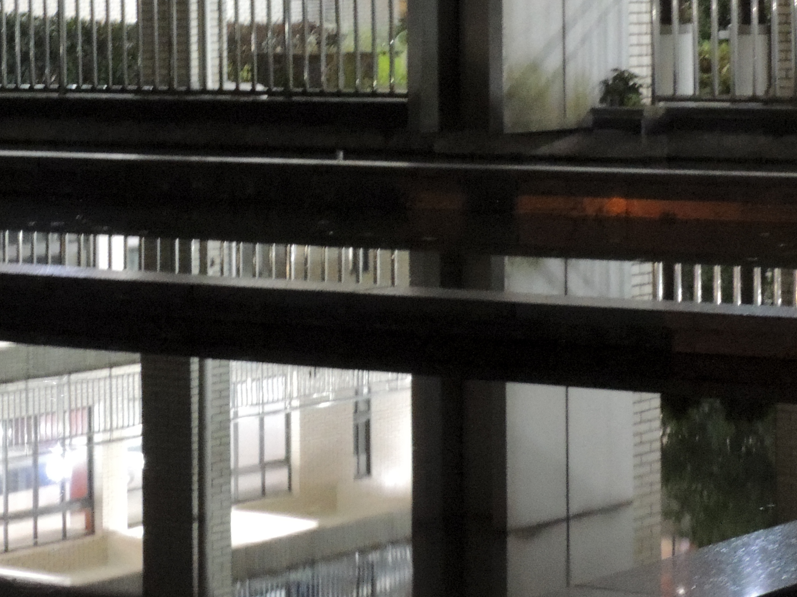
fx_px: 3246
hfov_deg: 14.0
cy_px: 10
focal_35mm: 141
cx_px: 212
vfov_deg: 10.4
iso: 1600
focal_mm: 12.4
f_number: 5.4
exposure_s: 1
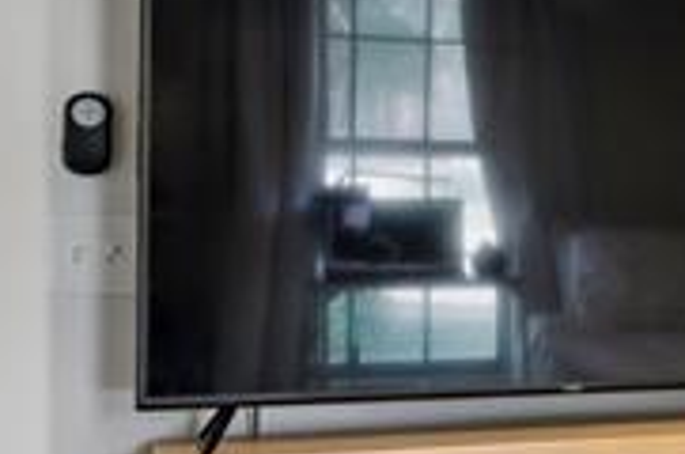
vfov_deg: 16.0
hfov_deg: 19.9
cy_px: 231
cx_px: 1099
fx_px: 1614
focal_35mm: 85
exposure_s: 1/15
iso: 200
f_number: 8
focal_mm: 10
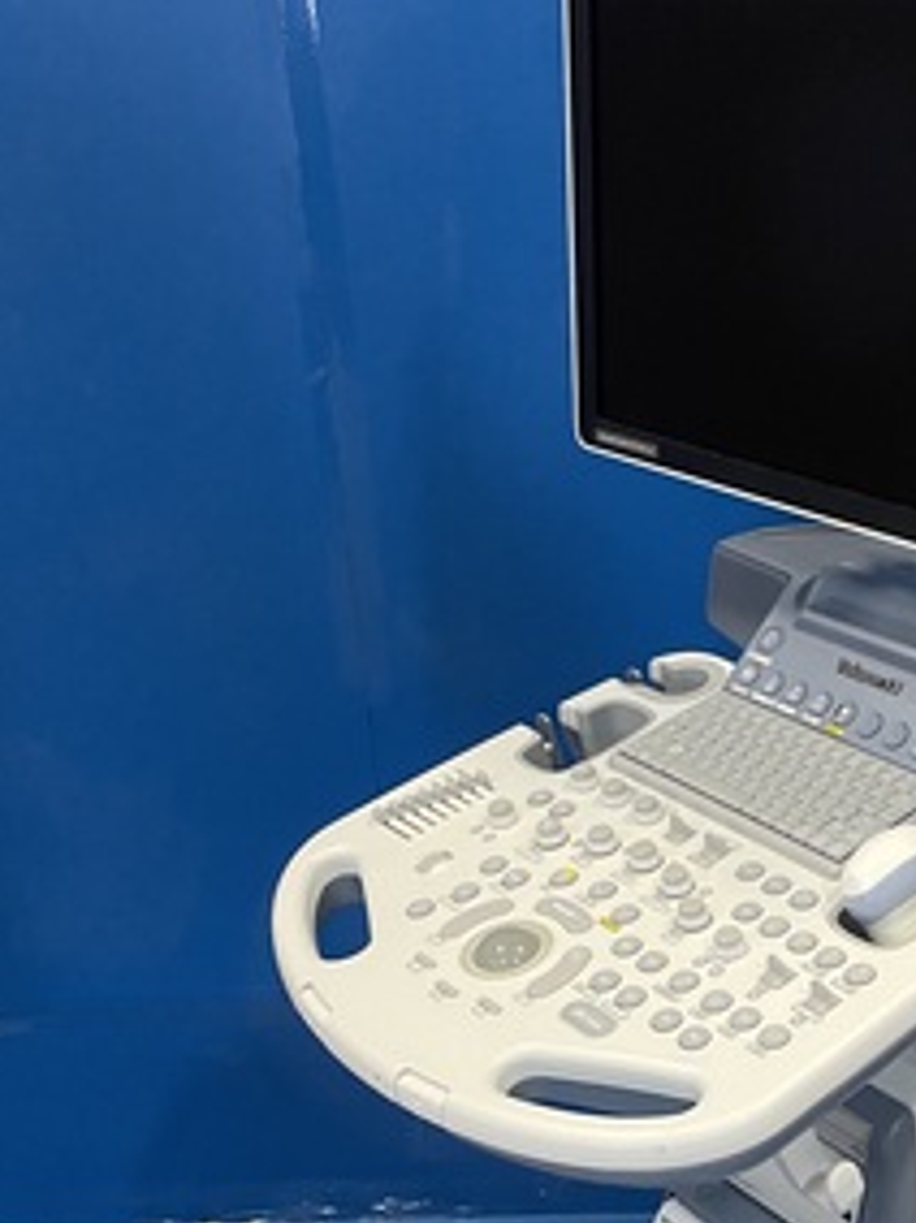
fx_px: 1730
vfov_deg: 37.8
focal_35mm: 49
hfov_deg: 28.8
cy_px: 946
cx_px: 765
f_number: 1.6
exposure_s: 1/60
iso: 500
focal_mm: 4.2
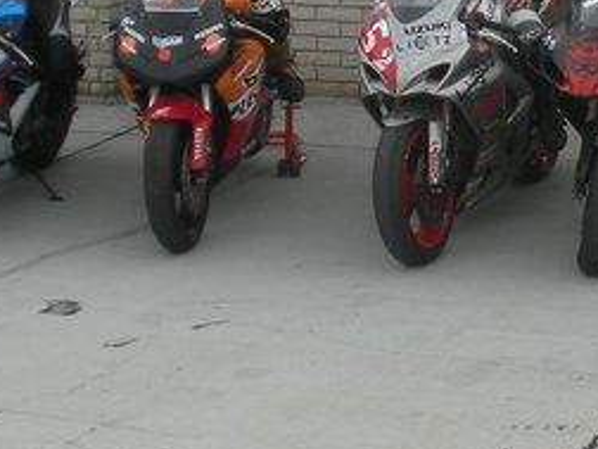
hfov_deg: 14.0
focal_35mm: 139
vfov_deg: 10.6
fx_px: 2401
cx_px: 581
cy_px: 83
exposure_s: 1/223
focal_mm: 6.3
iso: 64
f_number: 3.5
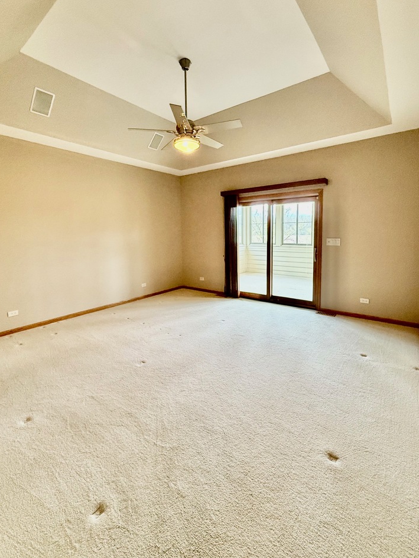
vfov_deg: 94.2
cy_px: 252
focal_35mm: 16
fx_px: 258
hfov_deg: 78.1
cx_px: 207
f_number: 2.2
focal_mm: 2.22
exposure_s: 1/120
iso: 400
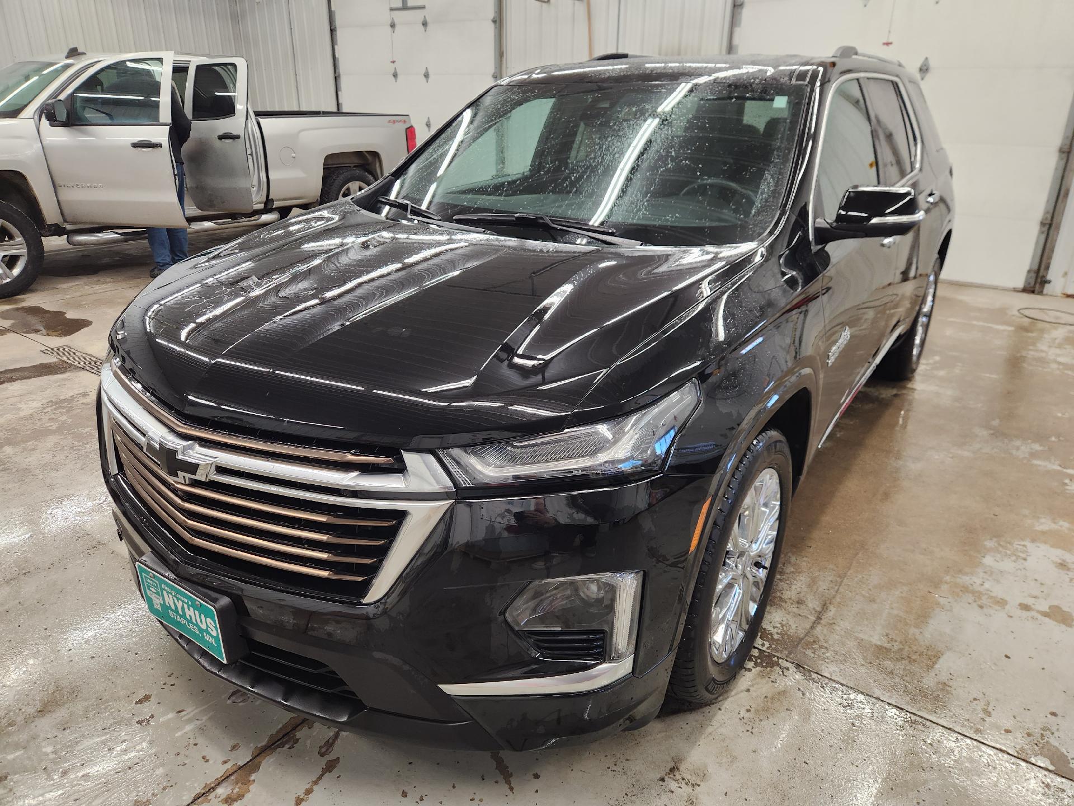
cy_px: 403
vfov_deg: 58.9
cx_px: 537
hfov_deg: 73.9
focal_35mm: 23
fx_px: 714
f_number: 1.8
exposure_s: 1/120
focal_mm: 5.4
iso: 200
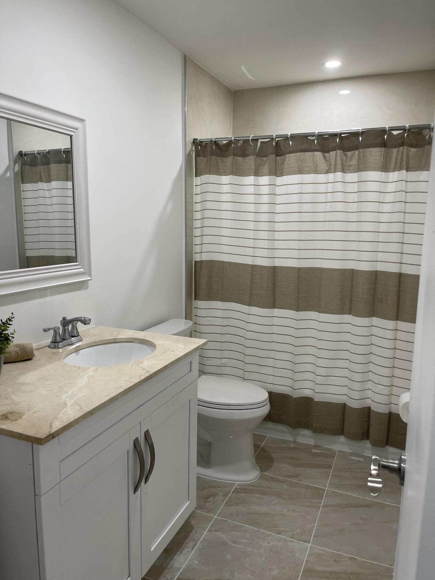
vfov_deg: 67.3
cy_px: 290
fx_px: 436
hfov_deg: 53.1
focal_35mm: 26
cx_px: 218
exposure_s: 1/60
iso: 64
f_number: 1.6
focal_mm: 5.1
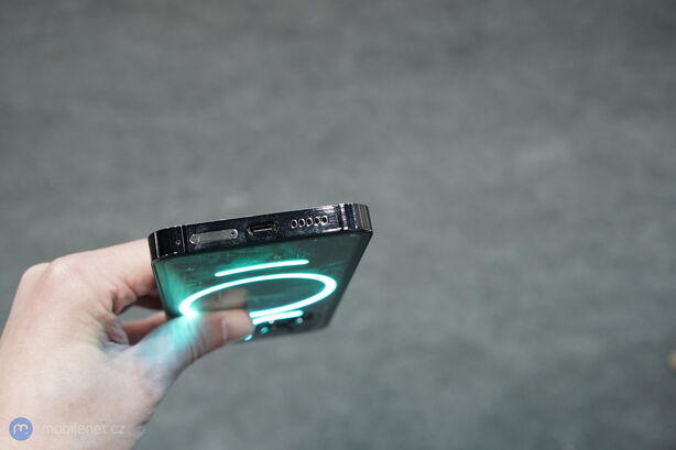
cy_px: 225
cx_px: 338
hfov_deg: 41.9
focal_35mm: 47
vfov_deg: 28.6
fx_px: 882
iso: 4000
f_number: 7.1
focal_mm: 47
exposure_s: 1/160
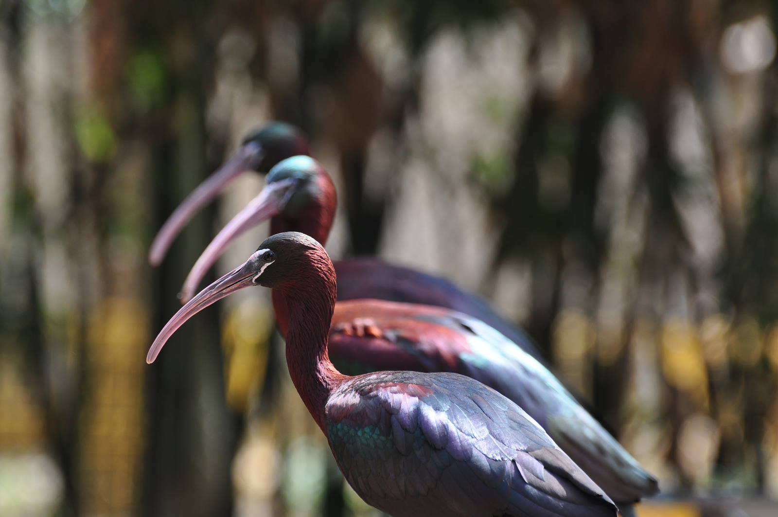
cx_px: 389
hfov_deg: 6.9
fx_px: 6476
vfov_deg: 4.6
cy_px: 258
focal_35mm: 300
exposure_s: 1/125
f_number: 5.3
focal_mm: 200
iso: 200
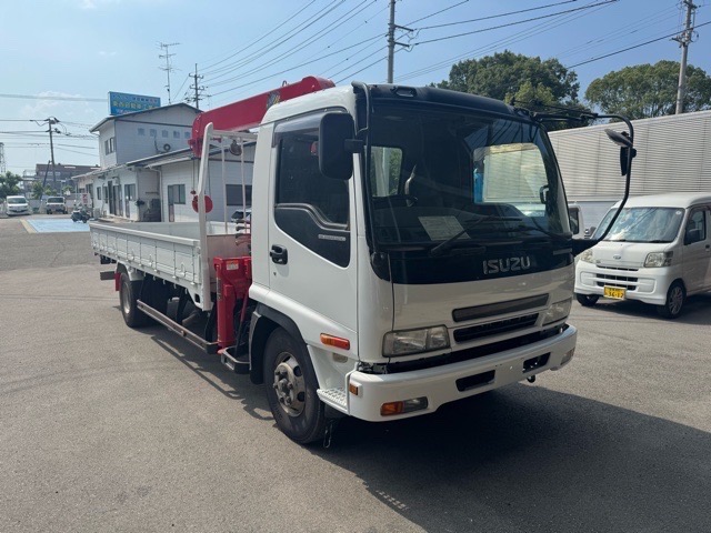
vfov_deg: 56.8
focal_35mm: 24
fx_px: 493
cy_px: 266
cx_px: 356
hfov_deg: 71.6
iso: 80
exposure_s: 1/4950
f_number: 1.78
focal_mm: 6.76
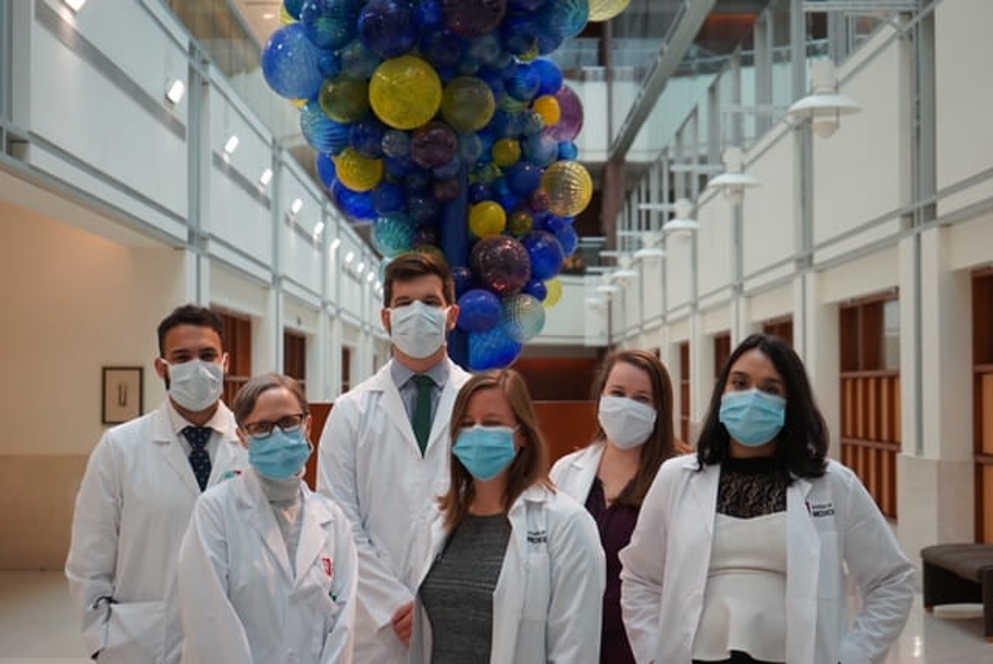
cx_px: 496
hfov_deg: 30.9
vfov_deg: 21.0
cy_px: 332
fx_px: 1795
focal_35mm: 65
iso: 800
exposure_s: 1/160
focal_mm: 65
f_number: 5.6
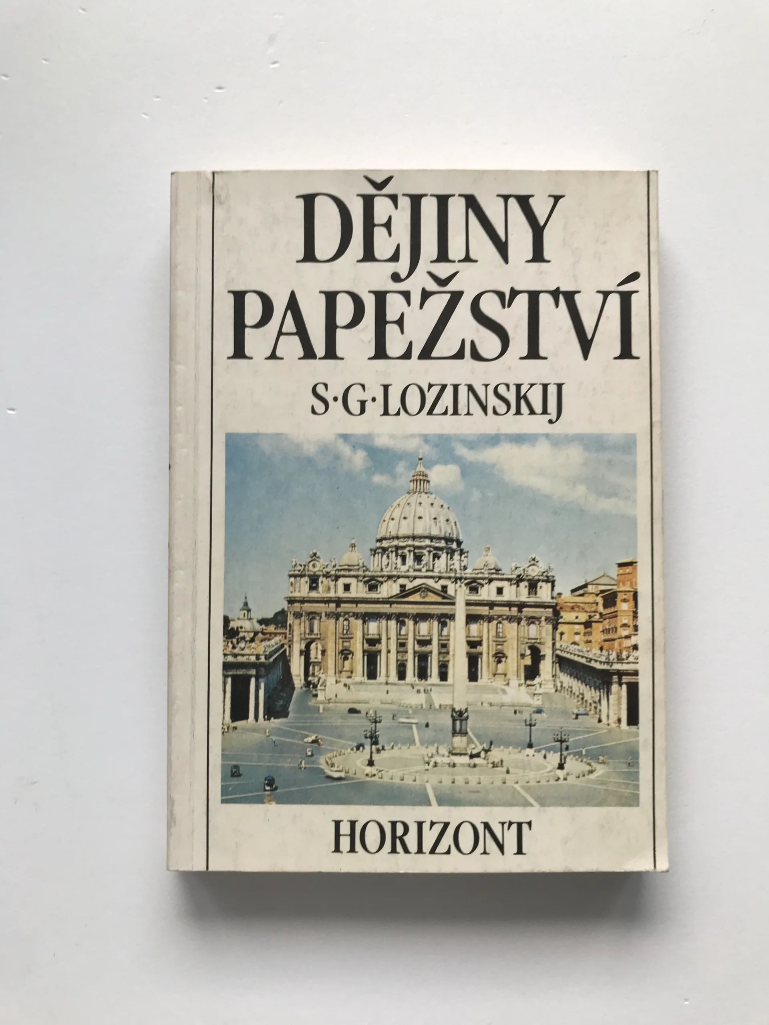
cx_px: 384
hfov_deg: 49.7
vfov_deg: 63.4
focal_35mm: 28
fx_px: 829
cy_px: 512
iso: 32
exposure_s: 1/50
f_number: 1.8
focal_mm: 3.99
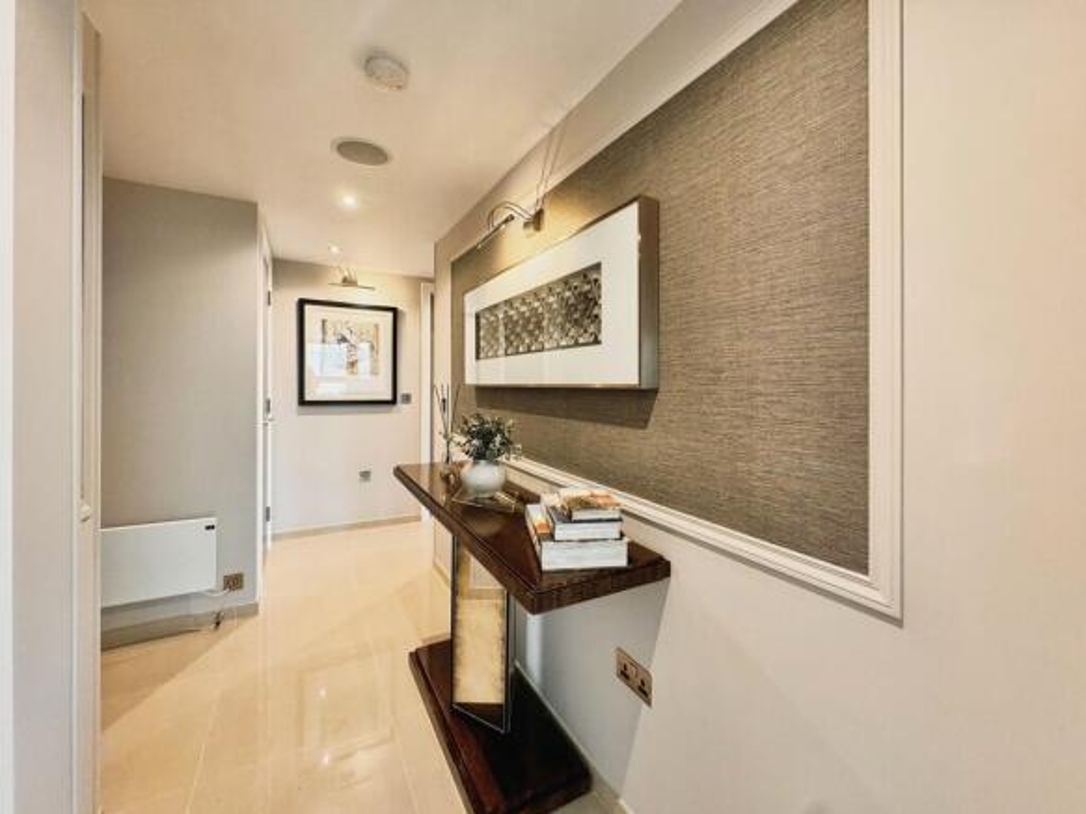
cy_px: 407
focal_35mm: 14
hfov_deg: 102.1
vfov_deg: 85.7
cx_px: 543
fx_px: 439
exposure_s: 1/50
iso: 250
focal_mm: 2.22
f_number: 2.2
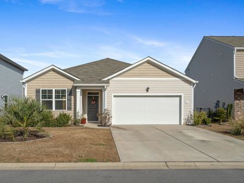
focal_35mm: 31
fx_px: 219
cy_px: 90
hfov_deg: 58.2
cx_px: 109
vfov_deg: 45.5
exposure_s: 1/1000
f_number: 8
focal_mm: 28
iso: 160
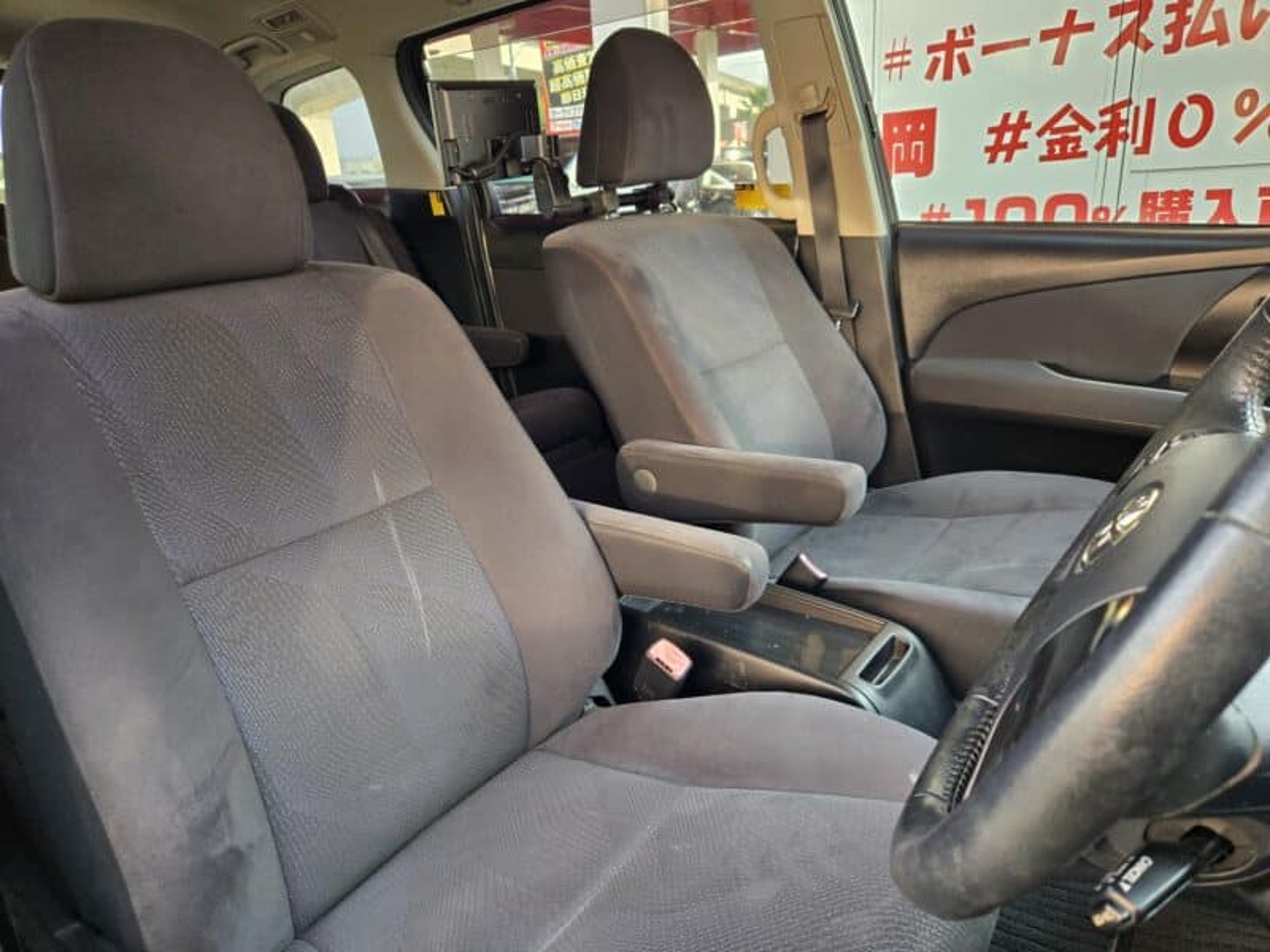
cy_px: 476
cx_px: 635
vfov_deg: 58.9
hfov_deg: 73.9
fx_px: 844
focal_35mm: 23
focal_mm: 5.4
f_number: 1.8
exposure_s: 1/180
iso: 200
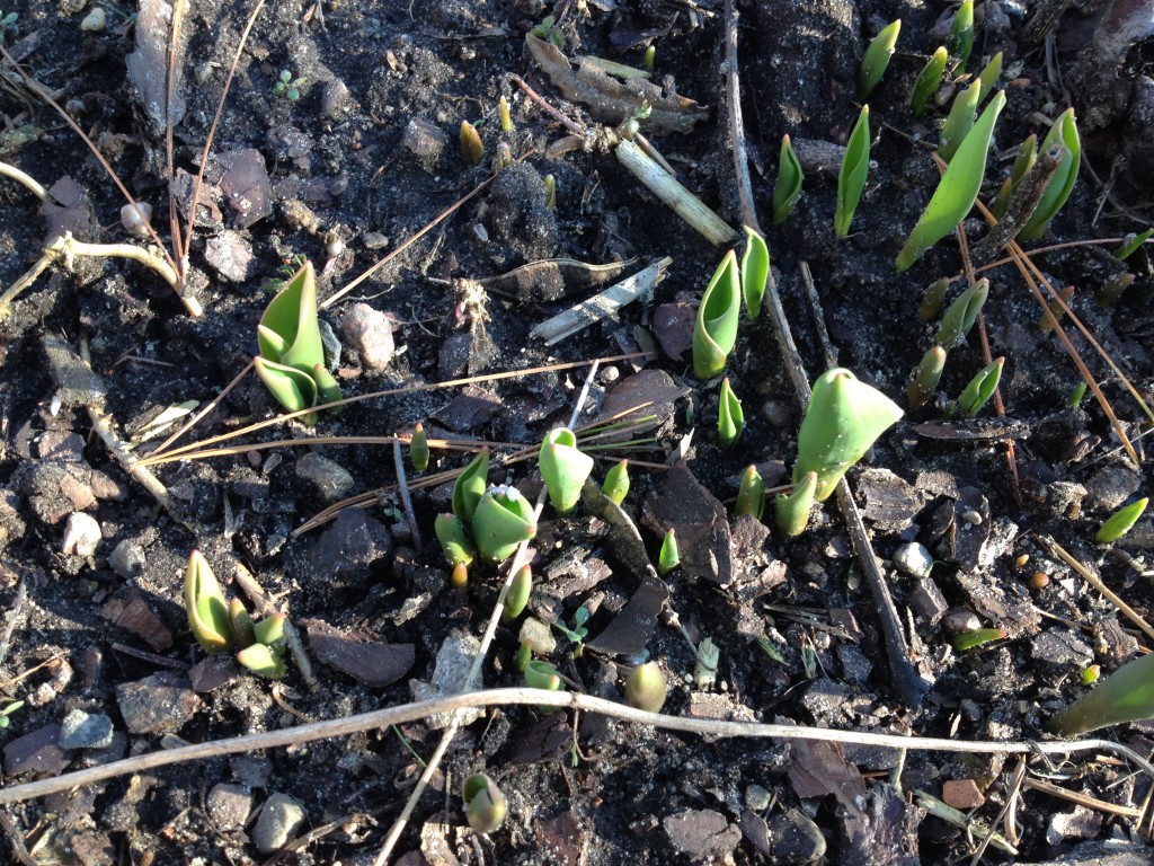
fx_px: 1167
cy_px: 433
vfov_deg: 40.7
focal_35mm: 35
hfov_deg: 52.6
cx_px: 577
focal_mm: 4.28
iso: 50
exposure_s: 1/171
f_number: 2.4
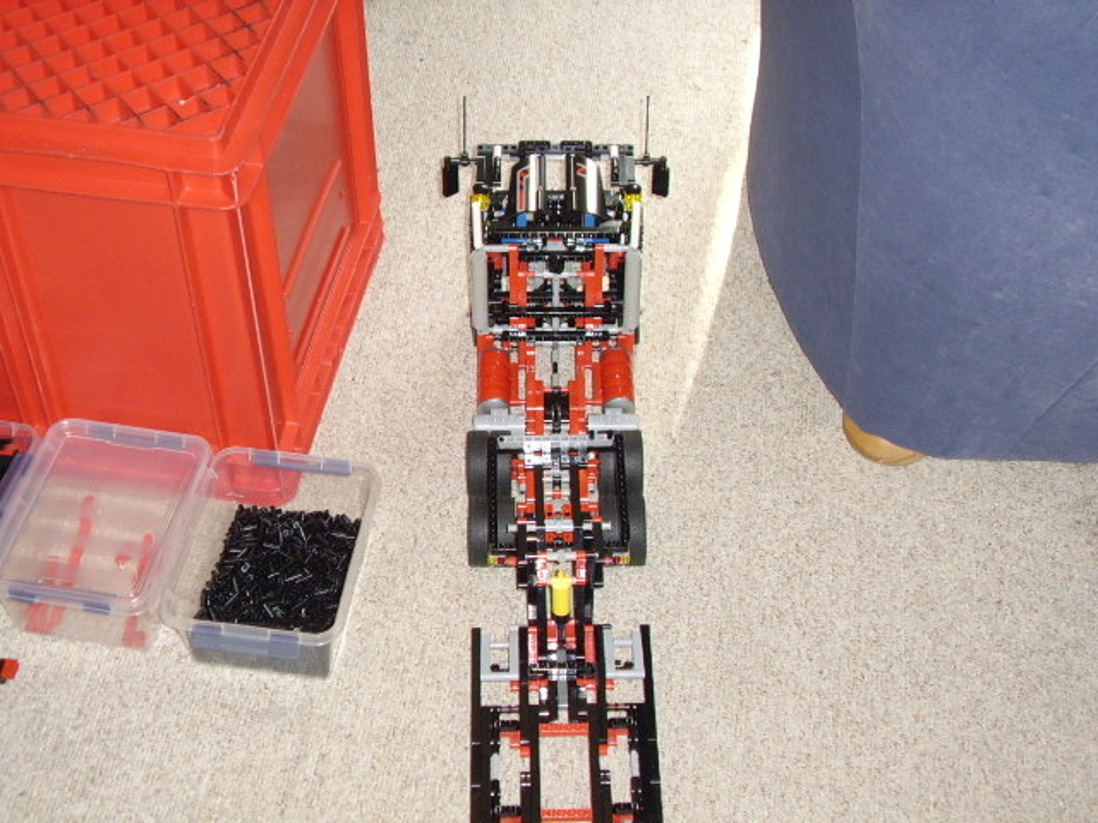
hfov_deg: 42.9
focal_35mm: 44
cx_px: 549
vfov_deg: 32.9
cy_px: 412
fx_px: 1396
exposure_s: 1/60
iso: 259
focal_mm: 8.4
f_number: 3.4
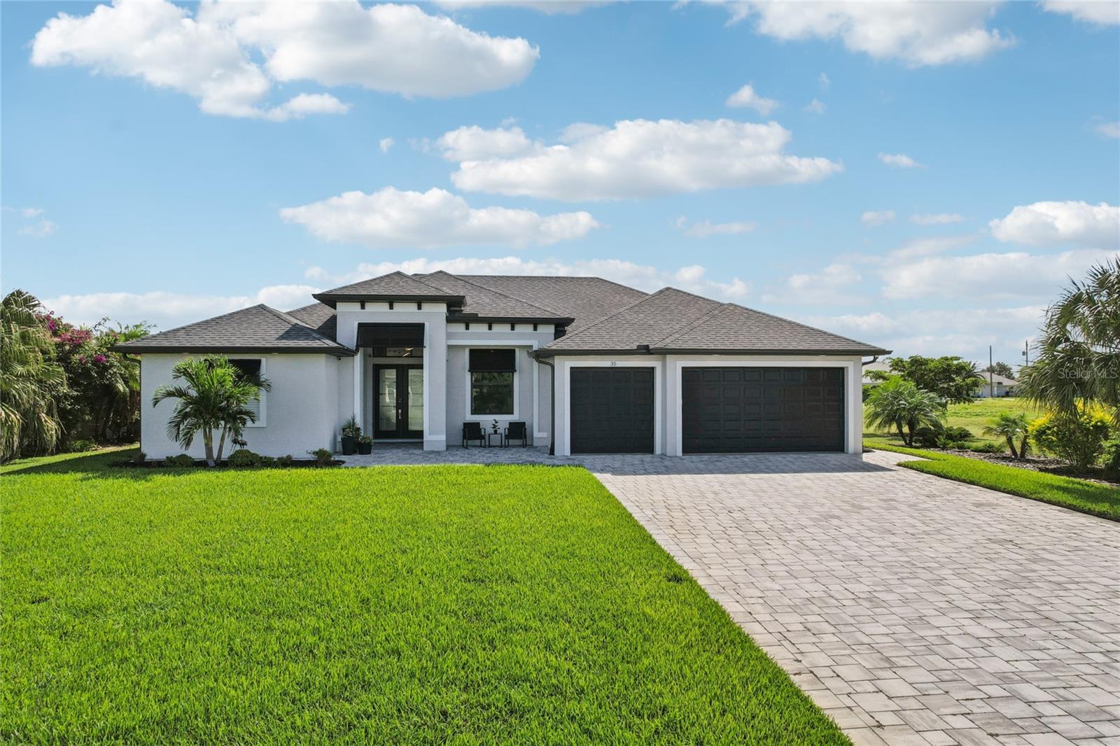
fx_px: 684
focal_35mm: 22
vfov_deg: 57.2
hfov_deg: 78.6
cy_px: 373
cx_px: 560
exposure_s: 1/4000
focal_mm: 8.4
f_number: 2.8
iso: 110
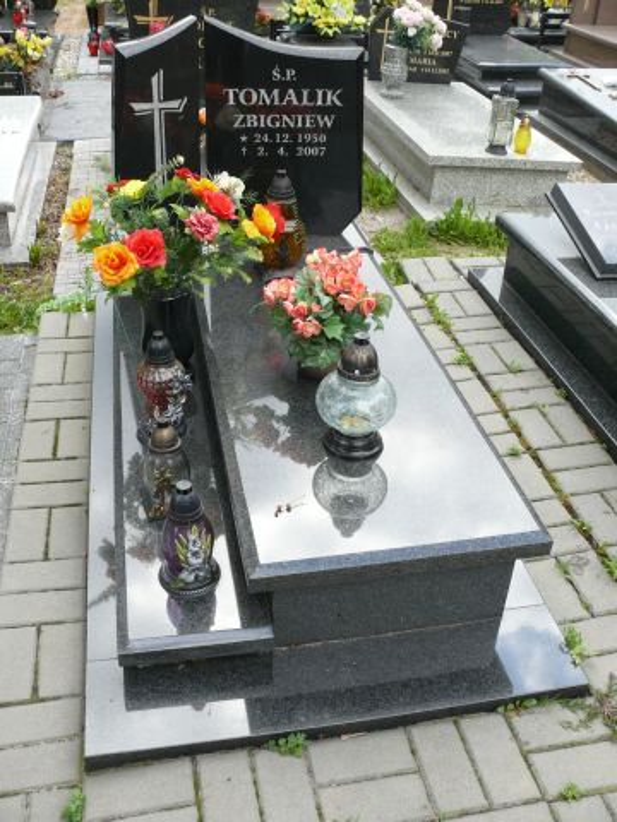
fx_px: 832
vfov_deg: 52.6
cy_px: 411
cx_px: 308
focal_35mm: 35
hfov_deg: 40.7
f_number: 4
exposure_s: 1/125
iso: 100
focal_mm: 7.4
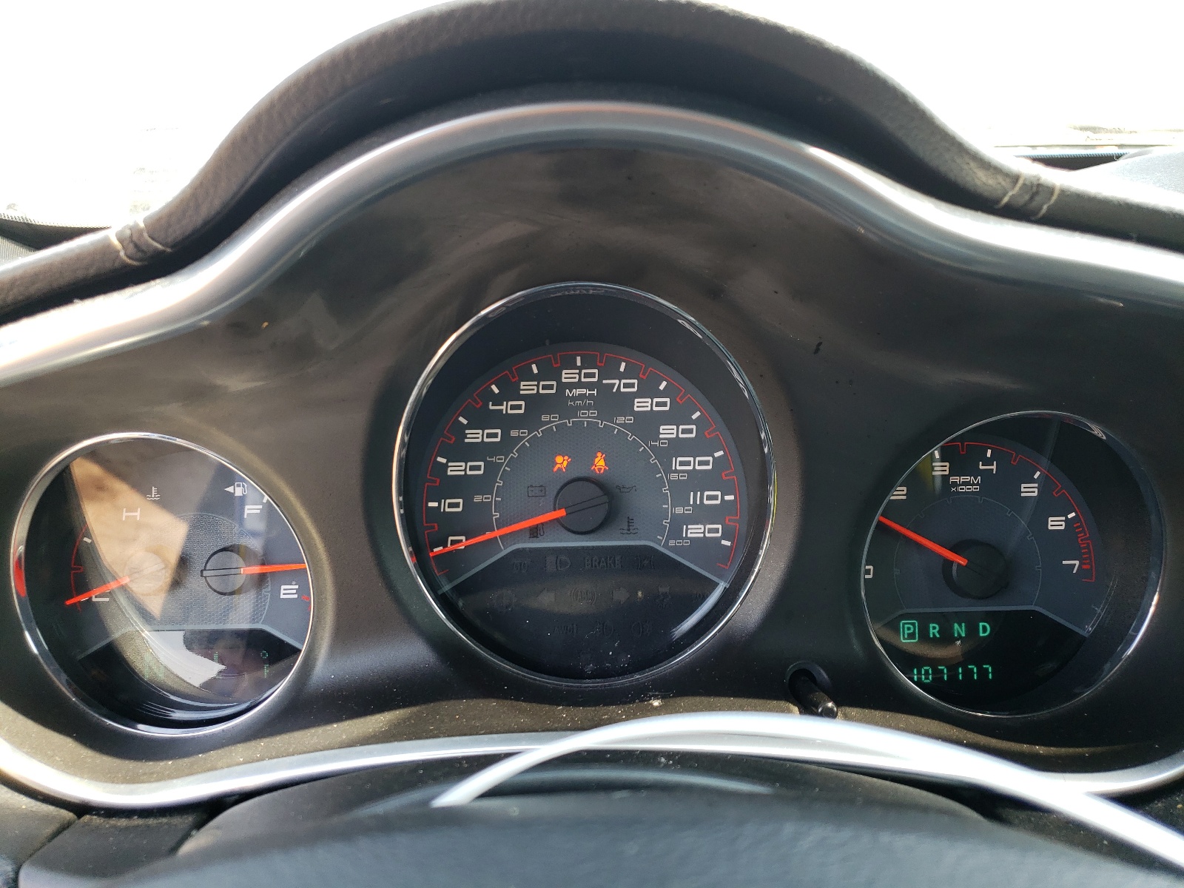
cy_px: 444
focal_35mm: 26
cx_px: 592
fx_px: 889
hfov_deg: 67.3
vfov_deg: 53.1
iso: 50
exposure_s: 1/154
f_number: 1.5
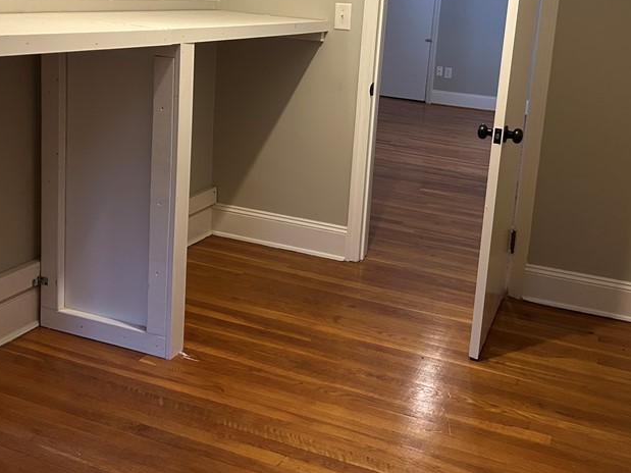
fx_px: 784
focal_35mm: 43
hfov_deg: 43.9
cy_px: 132
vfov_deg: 33.1
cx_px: 327
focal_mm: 5.7
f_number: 1.5
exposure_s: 1/60
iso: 250
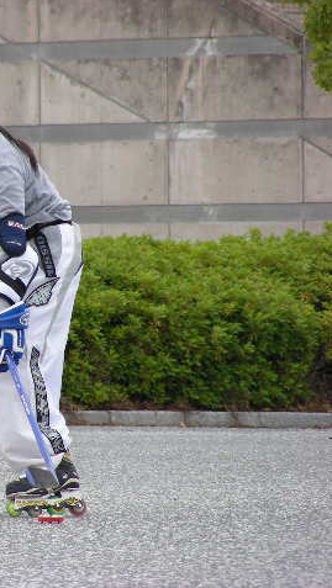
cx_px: -58
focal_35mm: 555
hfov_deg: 2.2
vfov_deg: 3.9
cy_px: 293
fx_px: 8669
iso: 50
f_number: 4
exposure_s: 1/229
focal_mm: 63.3
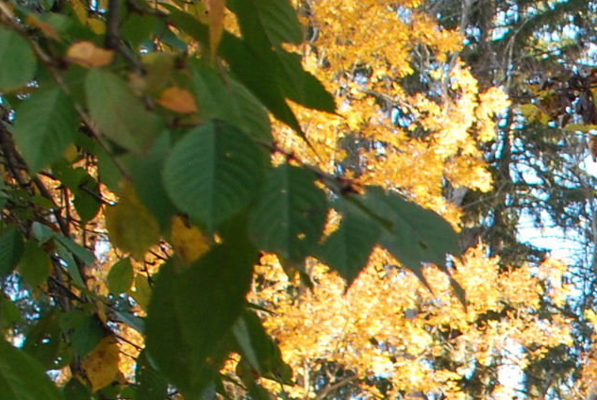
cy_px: 655
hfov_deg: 13.9
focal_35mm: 131
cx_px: 1069
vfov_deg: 10.1
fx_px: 2175
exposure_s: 1/80
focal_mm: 18
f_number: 4.5
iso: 200
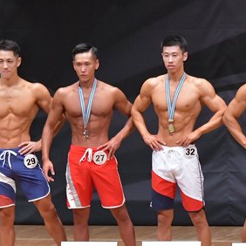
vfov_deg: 4.3
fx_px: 3264
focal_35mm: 406
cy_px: 166
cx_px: 155
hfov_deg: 4.3
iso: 6400
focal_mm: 116
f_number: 5.6
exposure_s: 1/400
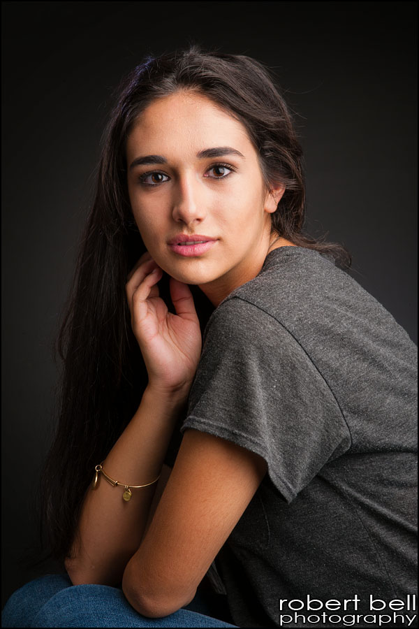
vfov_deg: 20.8
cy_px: 314
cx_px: 210
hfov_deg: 14.0
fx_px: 1711
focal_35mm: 98
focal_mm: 98
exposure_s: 1/160
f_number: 18
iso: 200
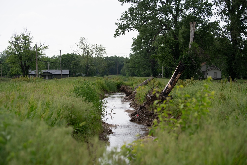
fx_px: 480
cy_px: 82
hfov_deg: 28.8
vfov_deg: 19.5
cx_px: 124
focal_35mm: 70
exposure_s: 1/3200
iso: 400
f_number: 4
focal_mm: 70
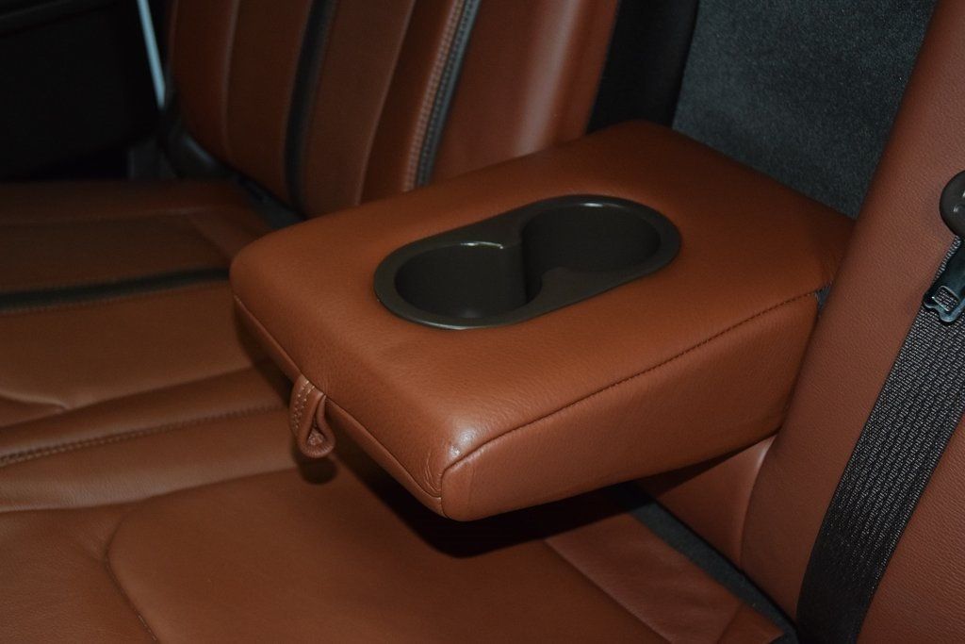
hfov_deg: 38.9
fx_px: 1367
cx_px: 482
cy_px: 322
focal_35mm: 51
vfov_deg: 26.5
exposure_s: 1/125
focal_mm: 34
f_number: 4
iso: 2500
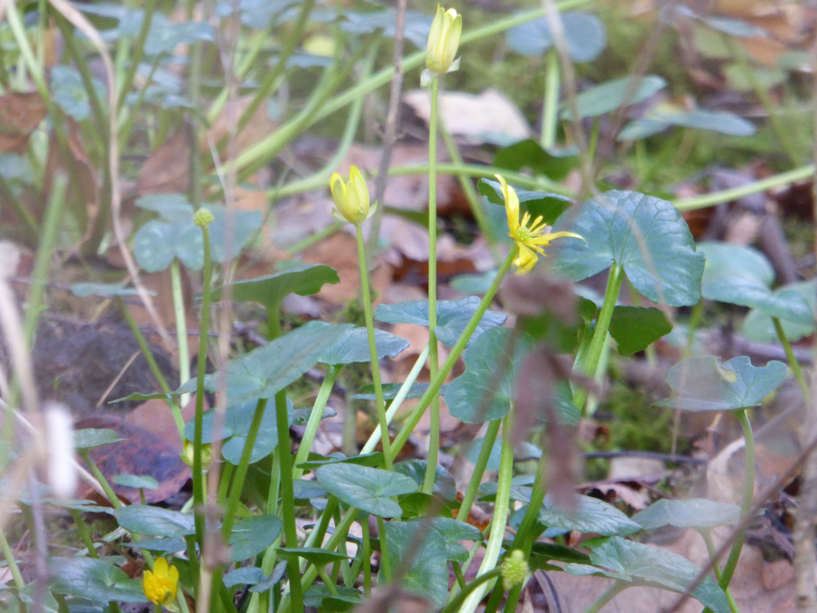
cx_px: 408
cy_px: 306
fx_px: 16002
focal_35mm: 678
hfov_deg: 2.9
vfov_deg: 2.2
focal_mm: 121.5
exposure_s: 1/25
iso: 640
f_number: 6.3
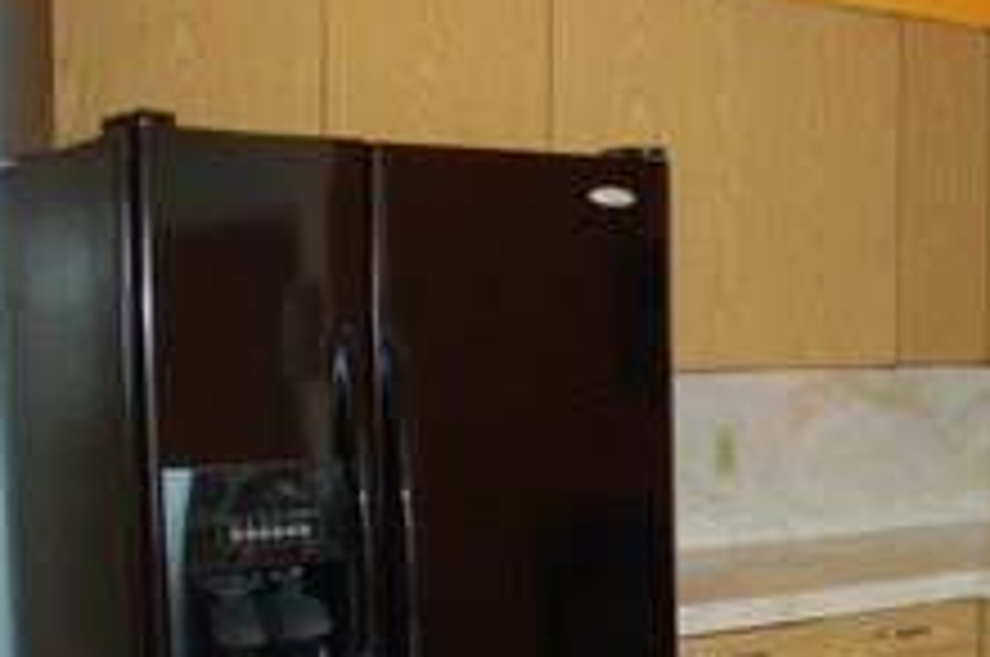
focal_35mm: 59
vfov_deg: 22.9
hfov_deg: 30.9
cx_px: 1040
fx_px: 1620
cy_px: 416
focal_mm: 18
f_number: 3.5
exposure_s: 1/60
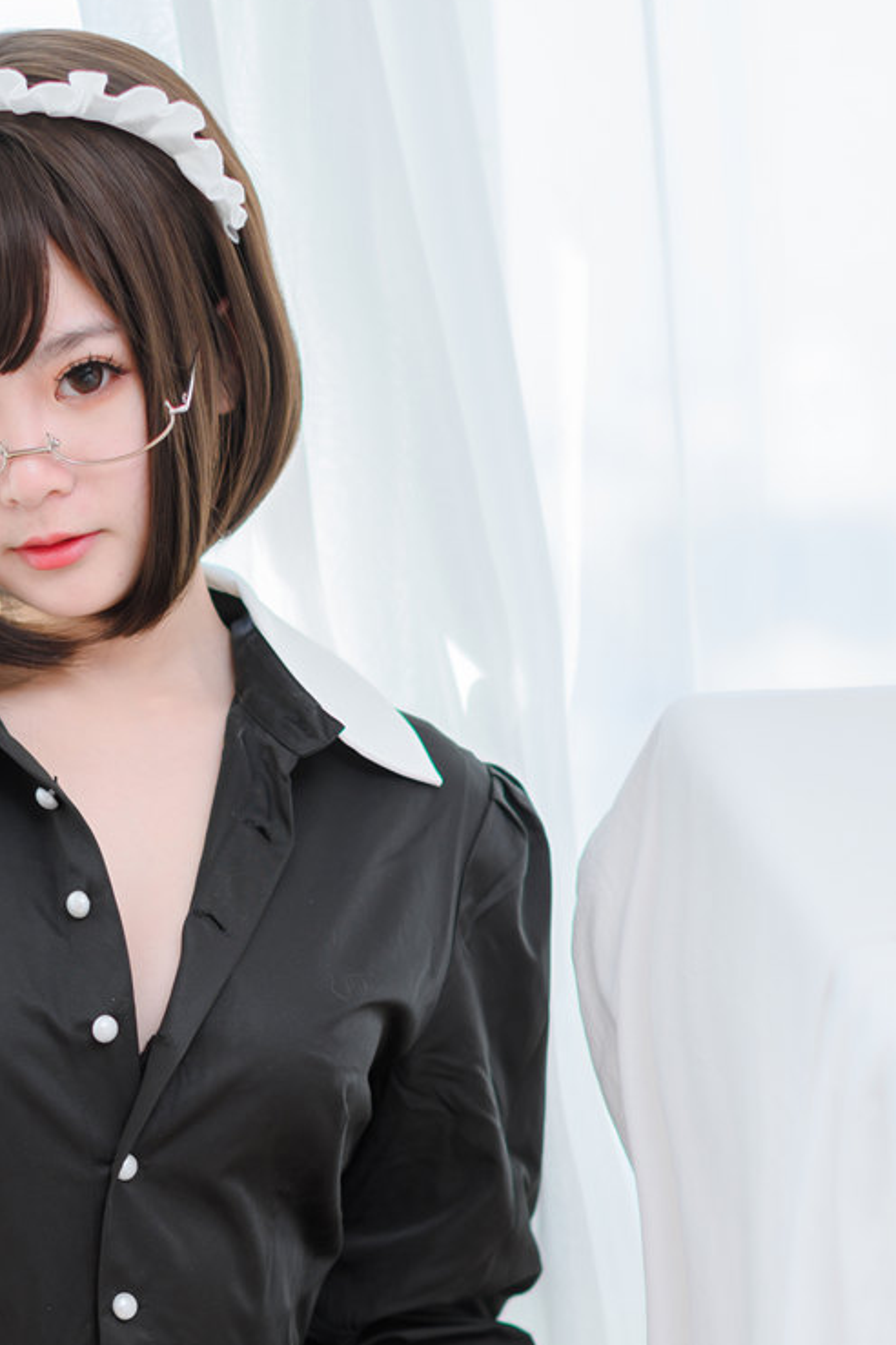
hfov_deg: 11.2
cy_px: 1103
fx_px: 4554
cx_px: 86
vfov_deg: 16.6
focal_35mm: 122
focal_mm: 50
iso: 64
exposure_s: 1/200
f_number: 2
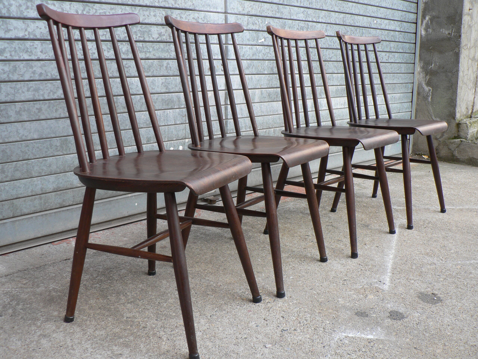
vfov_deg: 39.7
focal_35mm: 36
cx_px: 239
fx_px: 497
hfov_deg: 51.4
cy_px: 180
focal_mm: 6
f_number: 2.8
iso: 80
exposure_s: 1/80
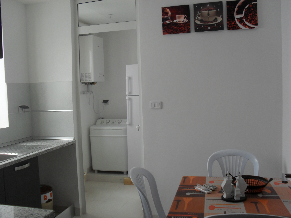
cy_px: 109
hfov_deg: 52.6
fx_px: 294
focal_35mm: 35
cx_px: 146
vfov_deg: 40.7
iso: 100
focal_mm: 6.3
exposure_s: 1/45
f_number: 3.2
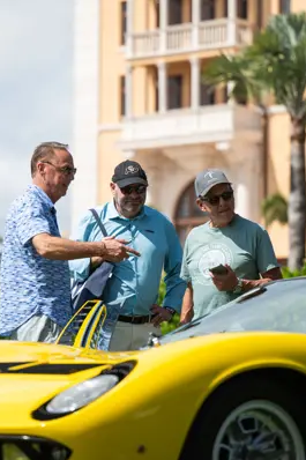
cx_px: 69
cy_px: 230
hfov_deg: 8.3
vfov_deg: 12.4
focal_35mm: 166
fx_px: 2118
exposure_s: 1/1250
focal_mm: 110
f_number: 2.8
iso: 64
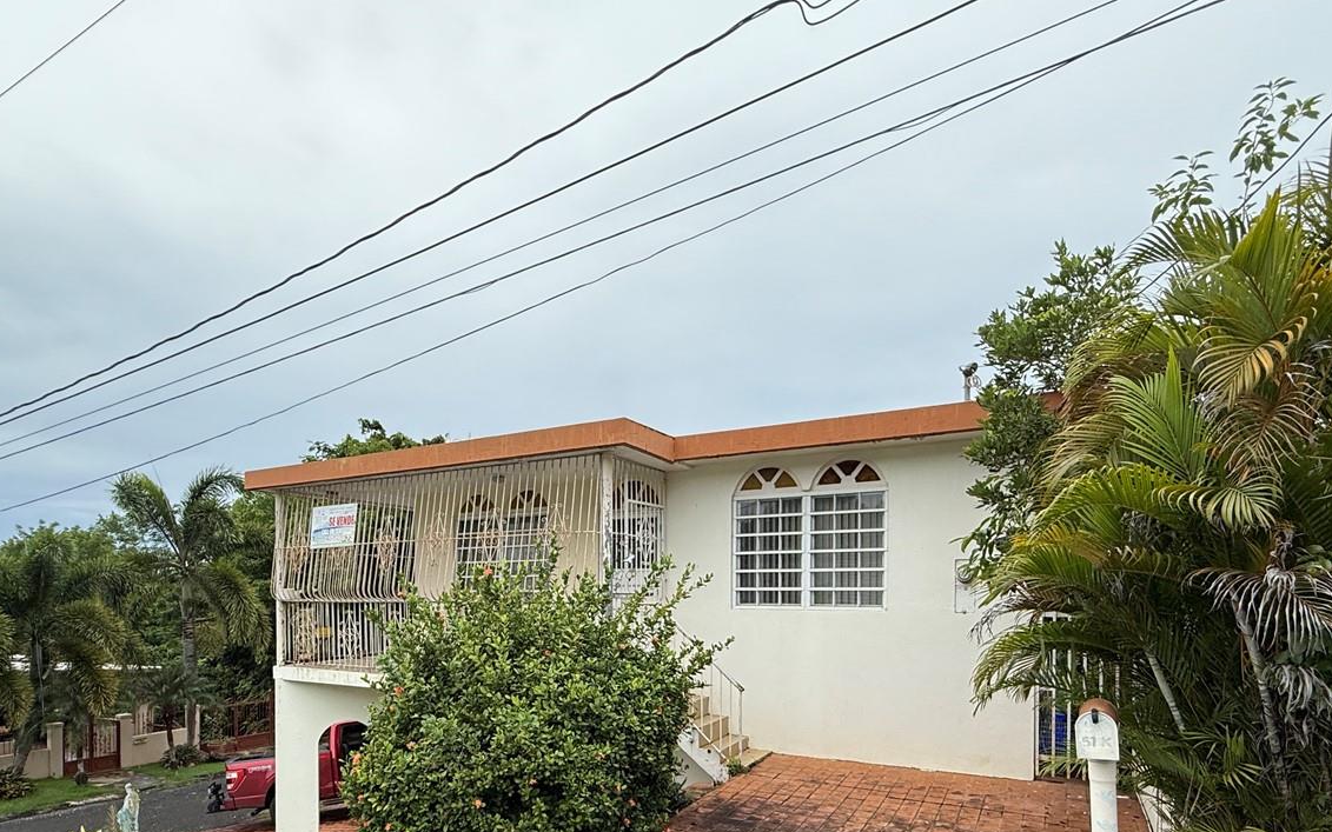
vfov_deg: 55.1
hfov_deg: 82.1
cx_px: 612
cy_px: 603
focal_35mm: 21
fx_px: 762
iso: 50
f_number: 2.2
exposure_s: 1/1961
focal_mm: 2.22
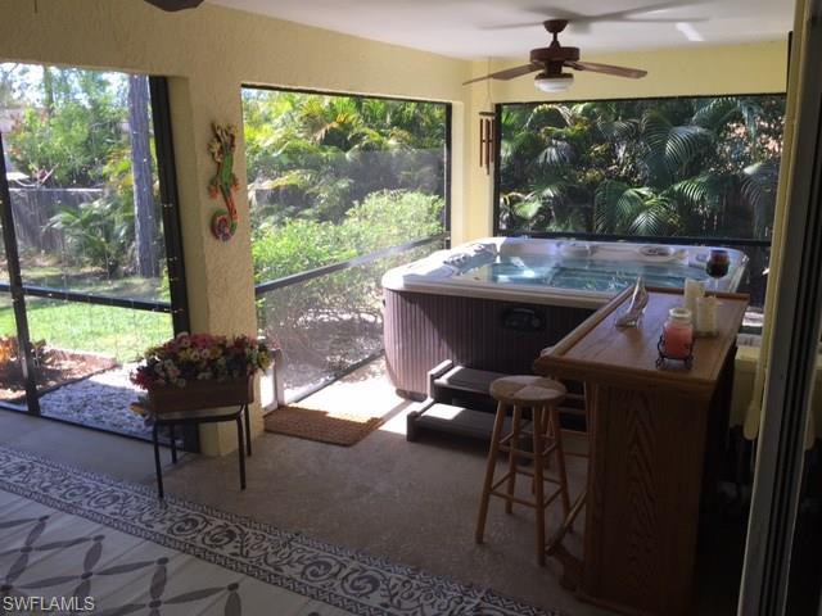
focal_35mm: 29
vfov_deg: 48.2
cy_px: 308
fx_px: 689
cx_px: 411
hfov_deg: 61.7
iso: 25
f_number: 2.2
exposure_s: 1/120
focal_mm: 4.15
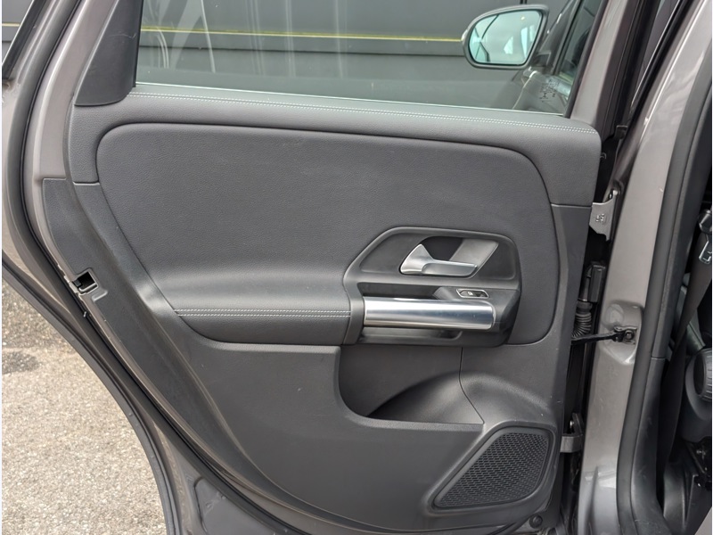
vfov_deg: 29.7
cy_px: 268
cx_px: 356
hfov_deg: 38.9
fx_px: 1009
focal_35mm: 49
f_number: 1.68
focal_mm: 6.9
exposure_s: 1/416
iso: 359
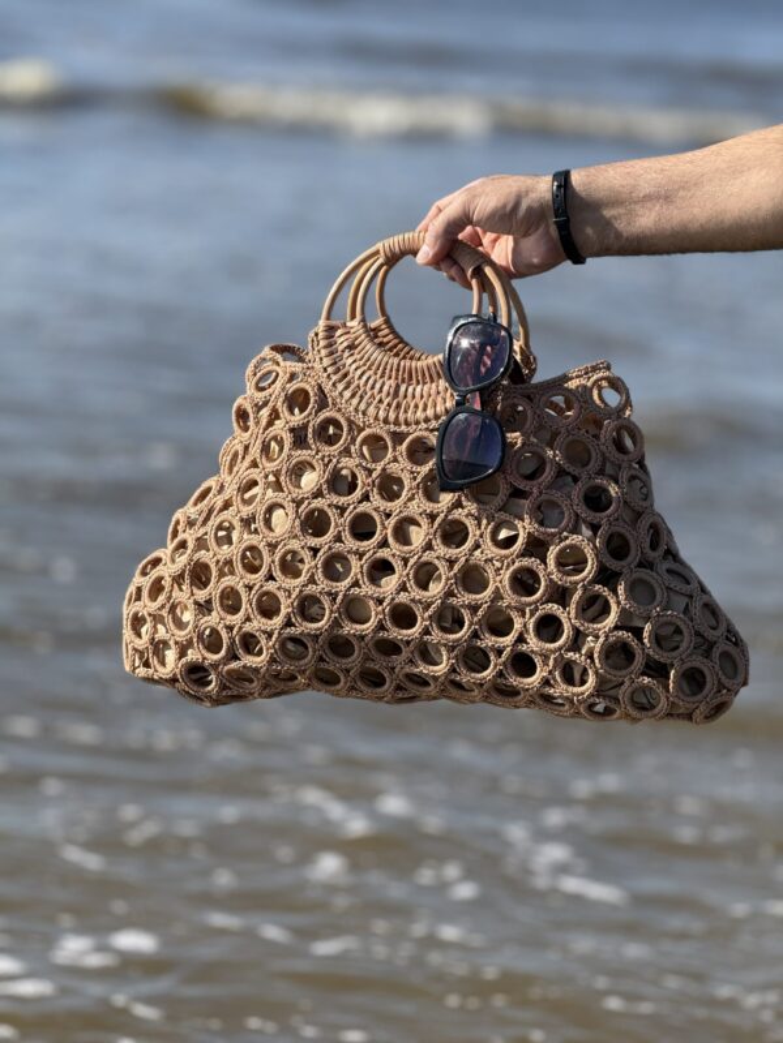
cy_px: 522
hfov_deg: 12.3
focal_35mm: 120
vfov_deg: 16.4
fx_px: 3619
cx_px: 392
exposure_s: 1/1080
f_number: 2.8
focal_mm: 15.66
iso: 64
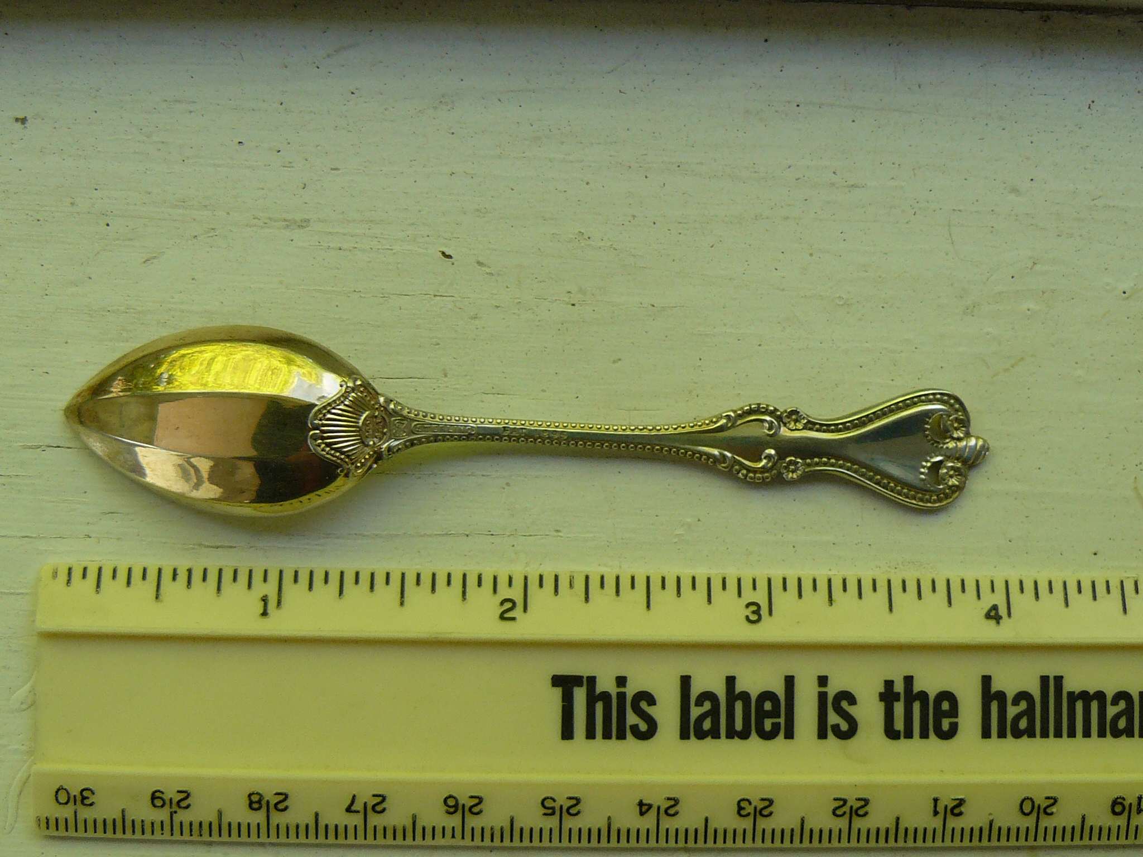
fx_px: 1783
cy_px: 428
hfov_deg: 35.5
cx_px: 572
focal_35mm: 54
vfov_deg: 27.0
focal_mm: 6
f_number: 3.2
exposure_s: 1/100
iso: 100
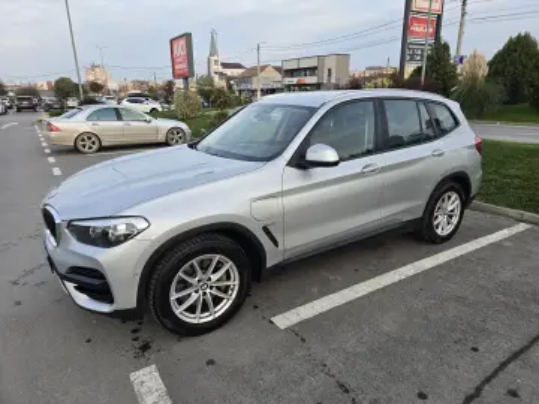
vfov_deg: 58.9
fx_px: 358
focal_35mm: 23
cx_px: 270
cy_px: 202
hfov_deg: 73.9
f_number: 1.7
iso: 40
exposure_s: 1/180
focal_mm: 6.3
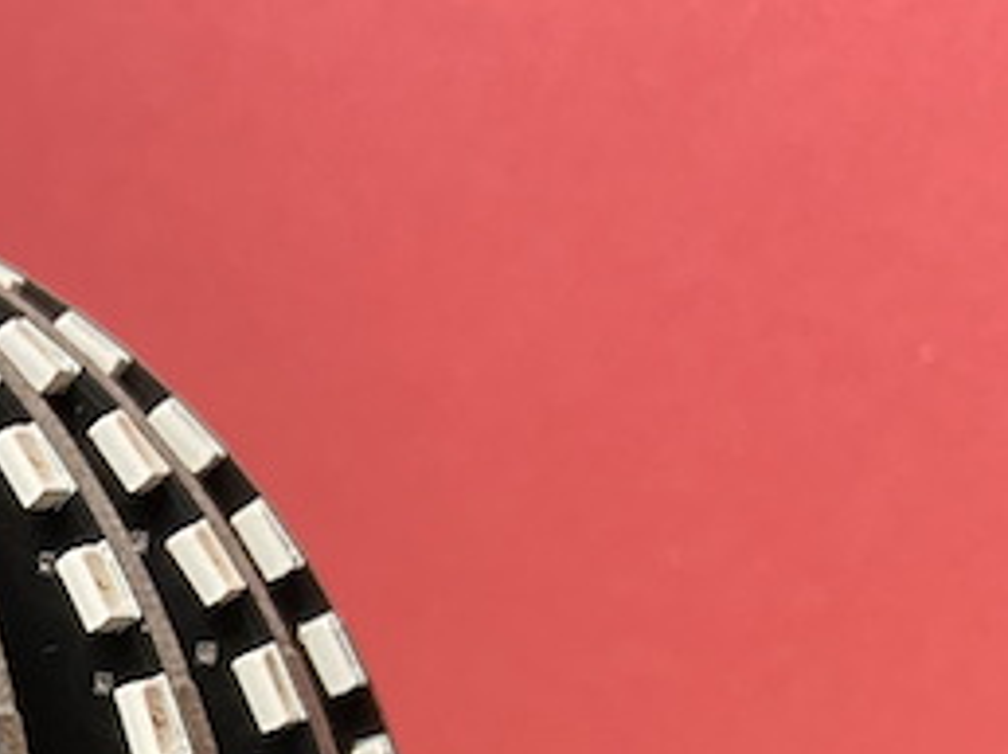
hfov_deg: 20.4
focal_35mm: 86
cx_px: -369
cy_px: 1086
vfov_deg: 15.9
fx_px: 2502
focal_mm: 4.25
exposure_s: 1/50
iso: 400
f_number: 1.8
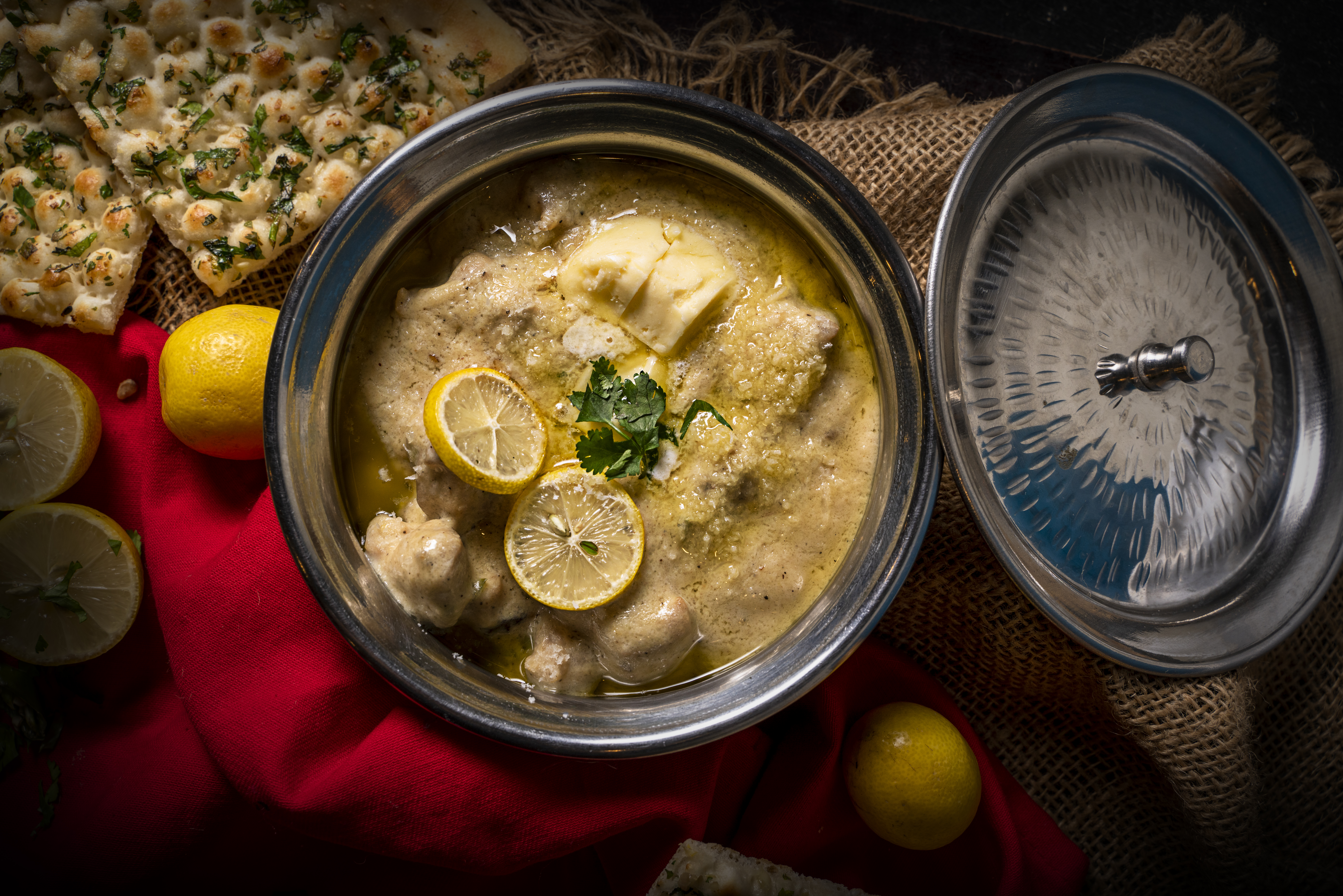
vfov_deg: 36.9
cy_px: 448
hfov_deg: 53.1
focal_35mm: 36
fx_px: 1343
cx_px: 672
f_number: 8
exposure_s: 1/125
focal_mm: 36
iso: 200
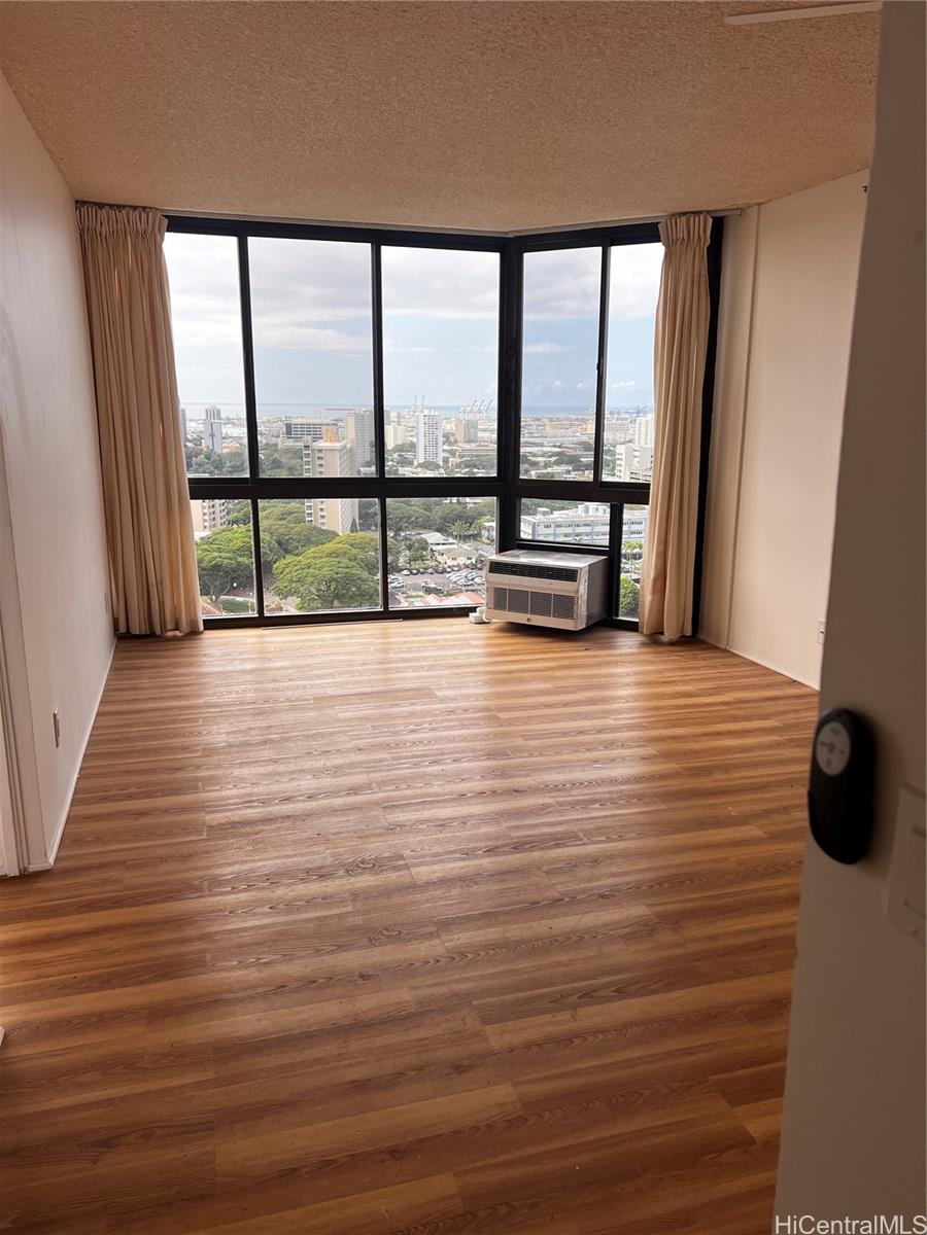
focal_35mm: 26
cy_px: 618
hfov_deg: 53.1
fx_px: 928
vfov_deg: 67.3
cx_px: 464
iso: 50
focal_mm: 5.7
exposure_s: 1/748
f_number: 1.5
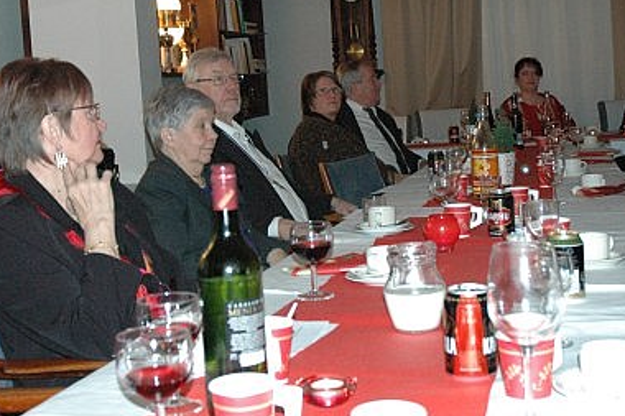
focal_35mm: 57
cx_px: 273
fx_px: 989
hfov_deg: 35.0
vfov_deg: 23.7
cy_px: 153
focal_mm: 24
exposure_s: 1/60
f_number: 5
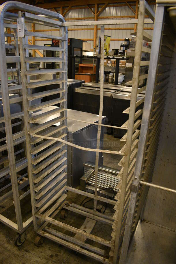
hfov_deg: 48.0
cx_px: 88
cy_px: 132
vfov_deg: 67.3
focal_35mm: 27
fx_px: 198
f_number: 3.5
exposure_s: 1/125
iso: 3600
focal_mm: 18
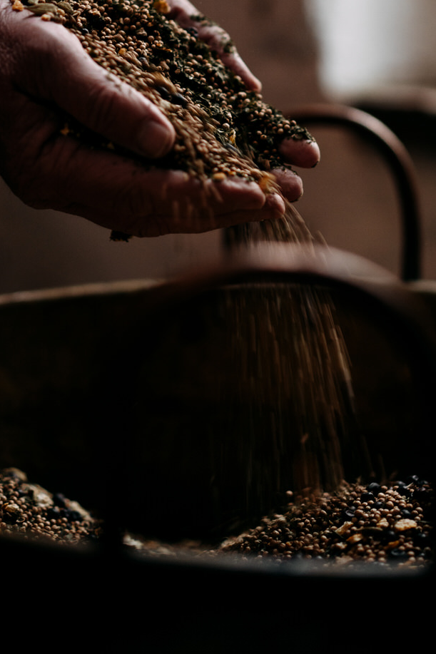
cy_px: 98
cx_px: 149
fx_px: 1745
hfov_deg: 14.2
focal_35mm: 96
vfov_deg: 20.9
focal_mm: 55
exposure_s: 1/60
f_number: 1.8
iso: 400
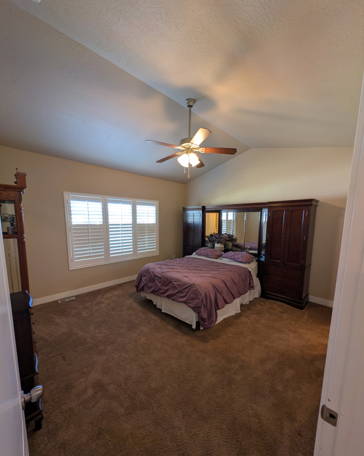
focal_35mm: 13
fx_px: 175
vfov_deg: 104.7
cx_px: 179
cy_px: 244
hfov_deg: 92.2
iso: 67
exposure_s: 1/24
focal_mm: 2.23
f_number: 1.95
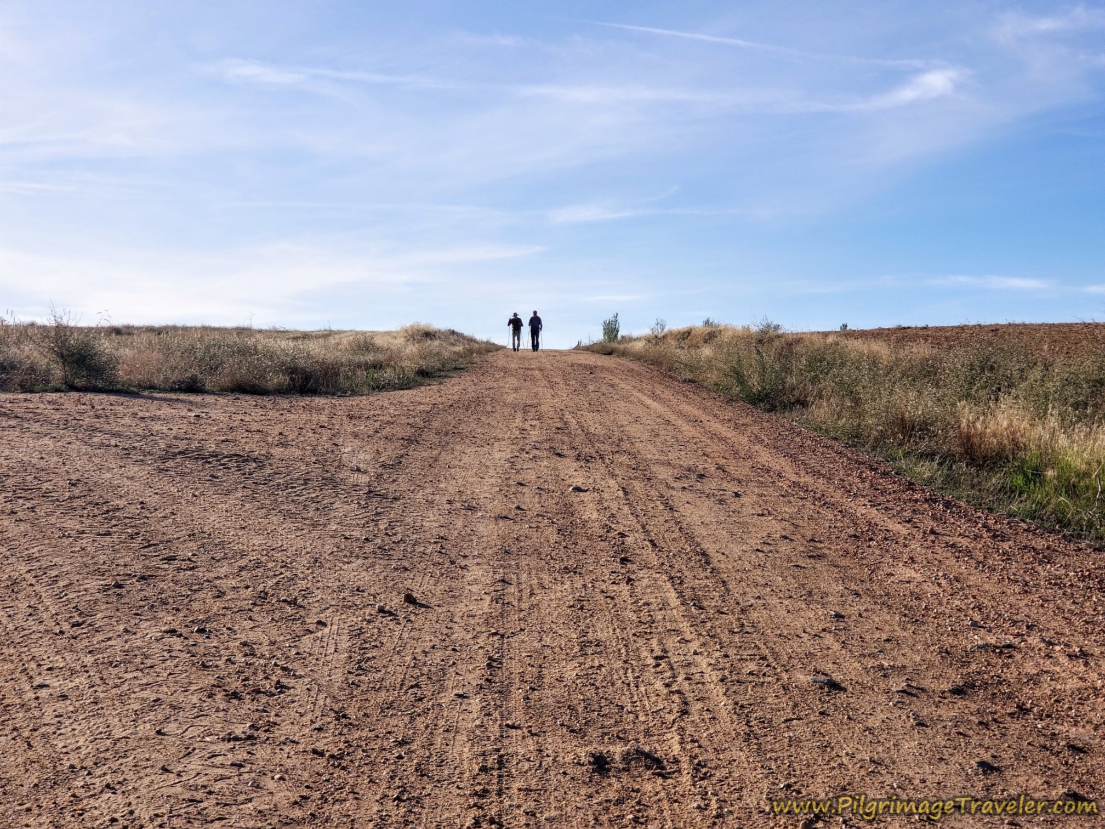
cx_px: 552
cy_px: 414
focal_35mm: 52
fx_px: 1660
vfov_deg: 28.0
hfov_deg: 36.8
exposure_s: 1/1093
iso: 25
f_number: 2.4
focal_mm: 6
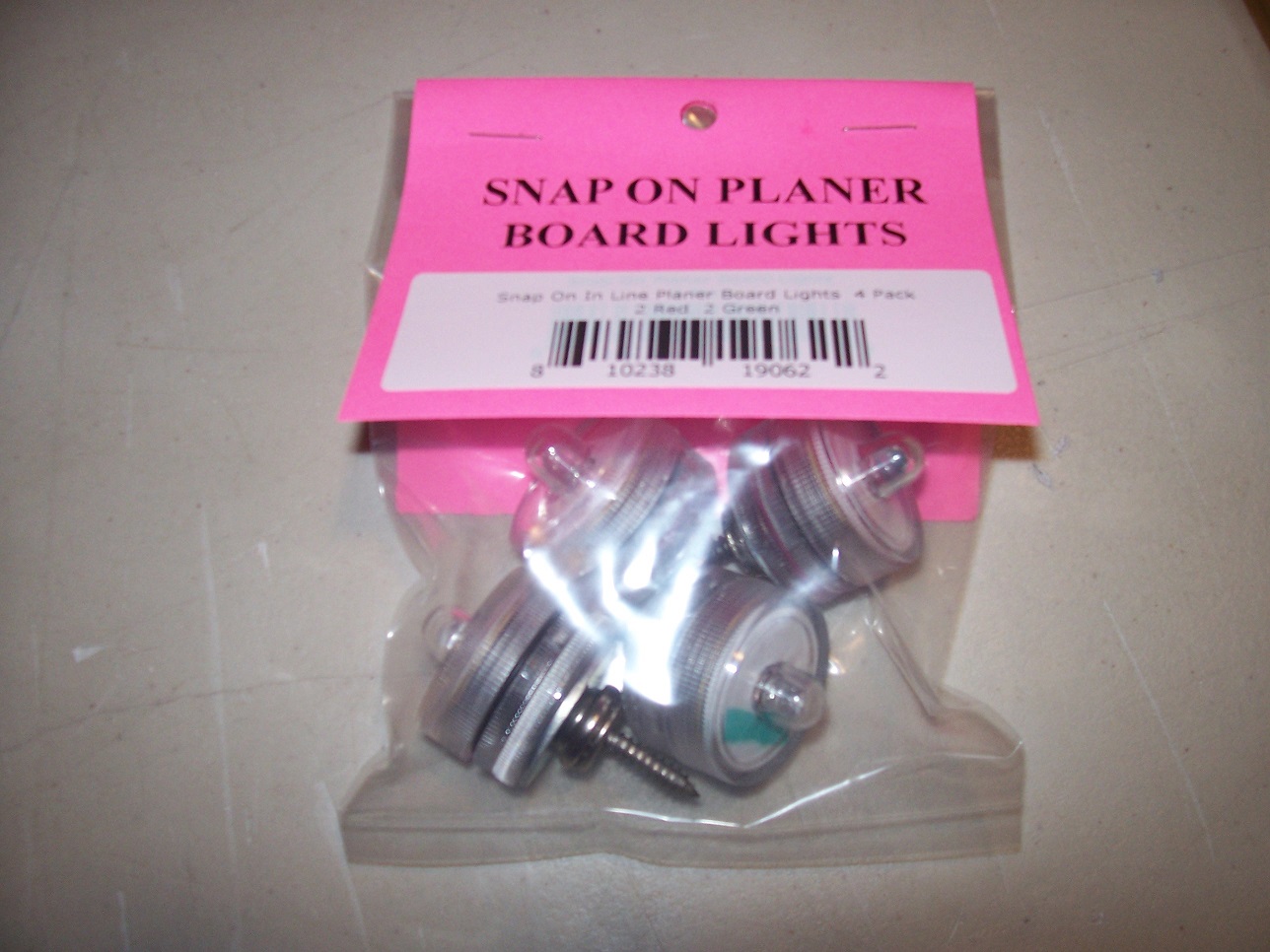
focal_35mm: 34
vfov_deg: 41.8
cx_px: 635
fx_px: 1247
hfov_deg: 54.0
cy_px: 476
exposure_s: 1/60
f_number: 2.7
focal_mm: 5.6
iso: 125
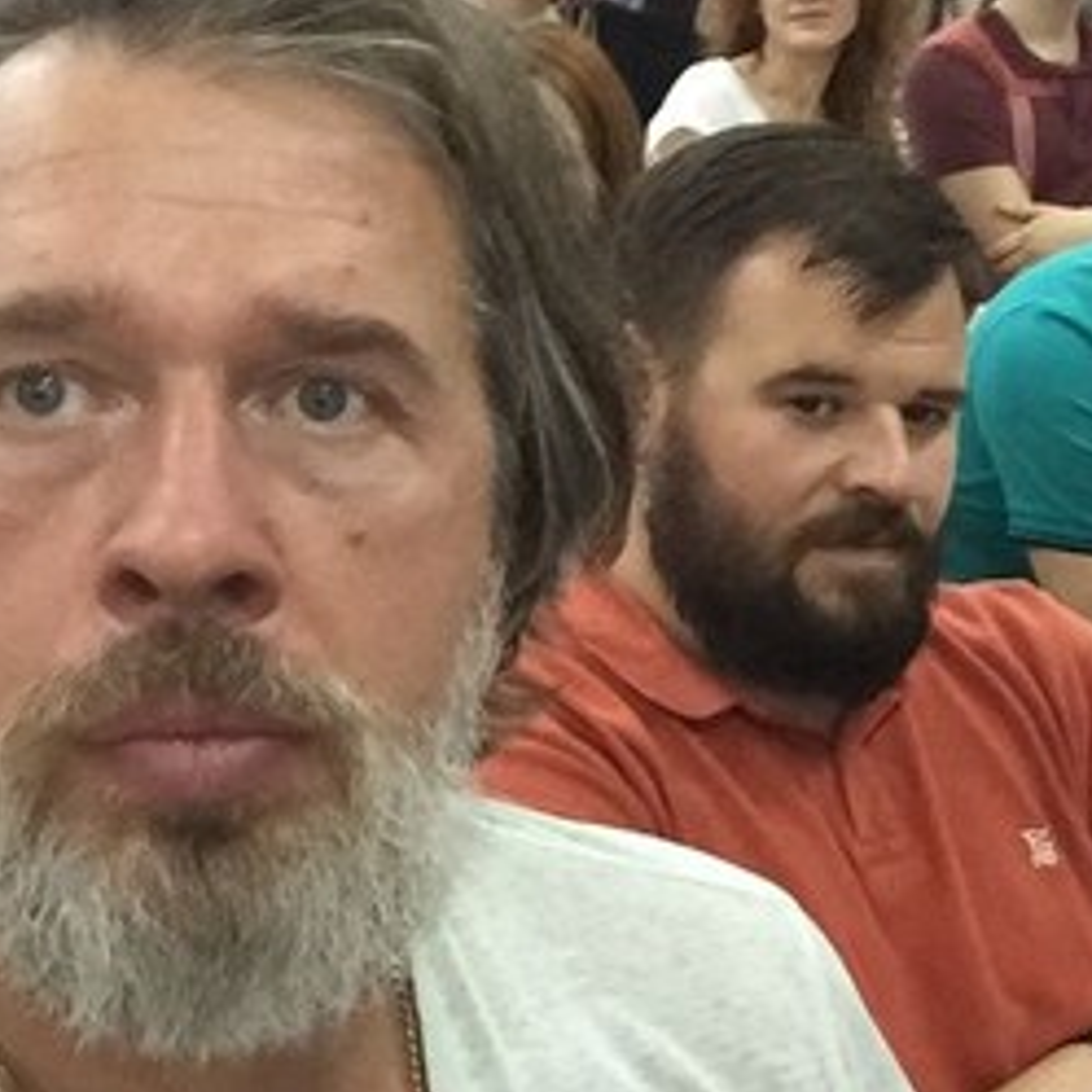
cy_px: 329
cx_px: 456
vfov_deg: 25.9
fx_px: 2356
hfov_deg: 26.1
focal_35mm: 66
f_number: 2.2
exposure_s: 1/20
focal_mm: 2.65
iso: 250
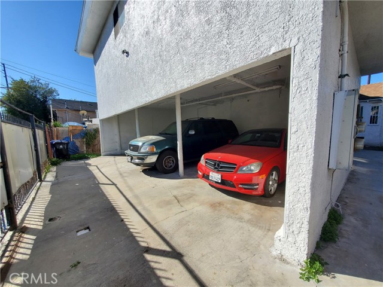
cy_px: 144
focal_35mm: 13
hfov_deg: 106.2
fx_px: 144
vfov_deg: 89.9
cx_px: 192
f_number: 2.2
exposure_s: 1/1387
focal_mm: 1.8
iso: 50
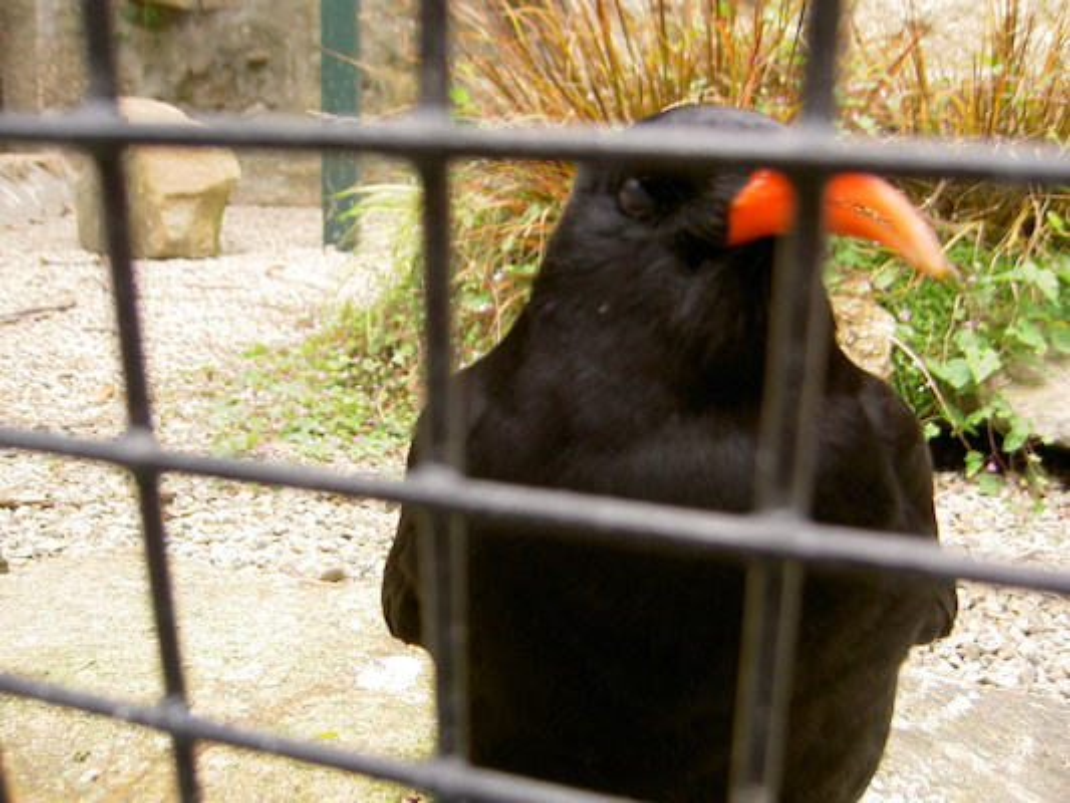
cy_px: 402
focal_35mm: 34
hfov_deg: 53.9
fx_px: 1051
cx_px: 535
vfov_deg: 41.8
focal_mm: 5.6
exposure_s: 1/125
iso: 100
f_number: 2.8
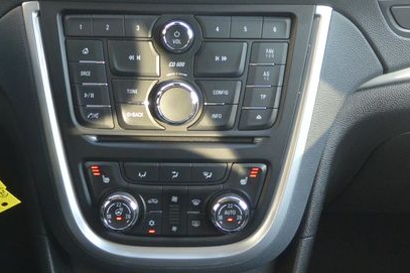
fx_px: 774
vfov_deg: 19.7
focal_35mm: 68
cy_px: 38
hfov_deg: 29.7
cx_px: 190
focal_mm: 10
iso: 400
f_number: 3.5
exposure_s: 1/100
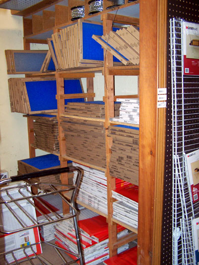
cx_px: 100
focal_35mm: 38
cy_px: 132
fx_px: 291
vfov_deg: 49.0
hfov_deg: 37.7
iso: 160
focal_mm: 6.3
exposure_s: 1/60
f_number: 2.8
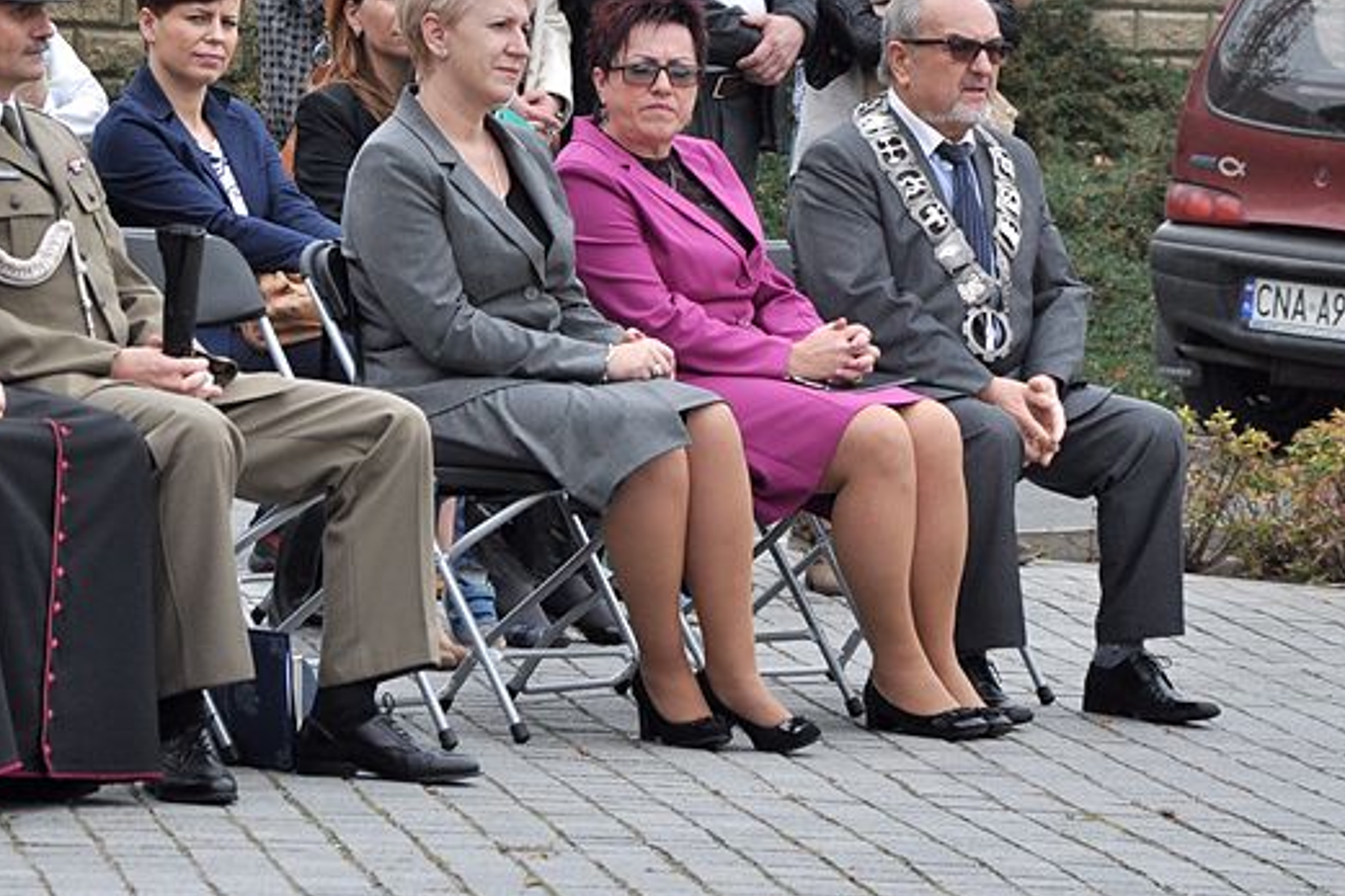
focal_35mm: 257
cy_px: 303
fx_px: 9591
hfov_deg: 8.0
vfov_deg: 5.3
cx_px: 571
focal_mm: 105
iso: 500
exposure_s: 1/640
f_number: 6.3
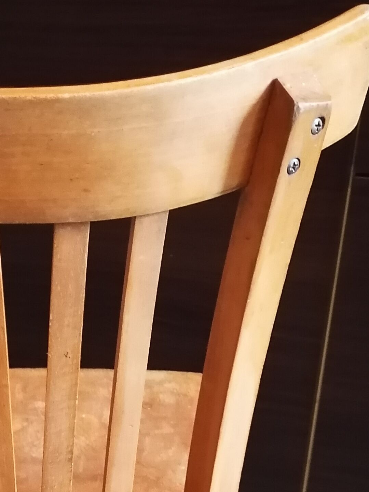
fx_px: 1066
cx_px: 37
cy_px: 600
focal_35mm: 75
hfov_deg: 19.3
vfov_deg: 23.6
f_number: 1.8
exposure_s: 1/20
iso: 1250
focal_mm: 5.3
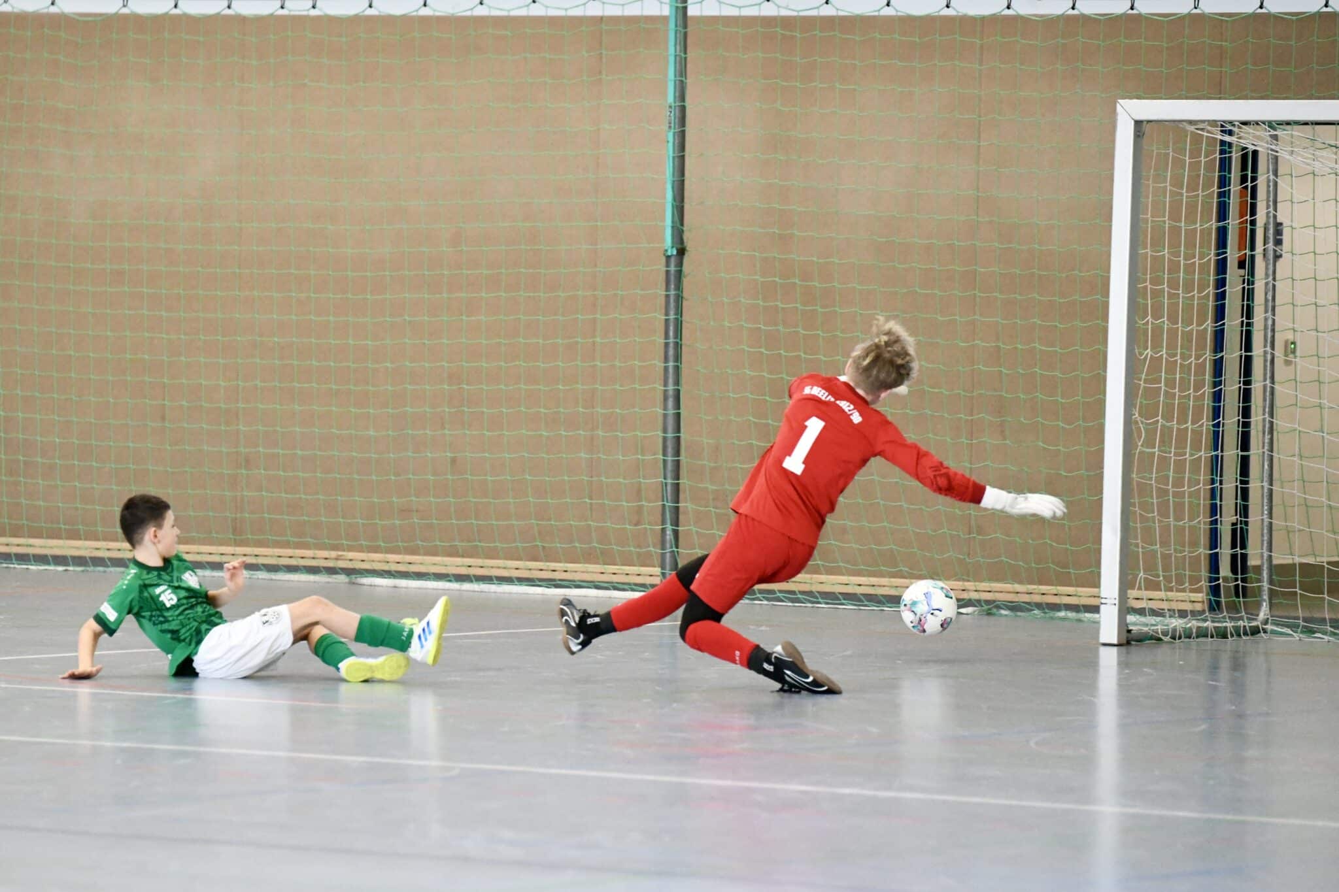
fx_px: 5764
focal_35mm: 155
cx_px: 670
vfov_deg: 8.9
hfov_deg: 13.3
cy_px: 446
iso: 8000
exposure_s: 1/1600
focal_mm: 155
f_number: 2.8
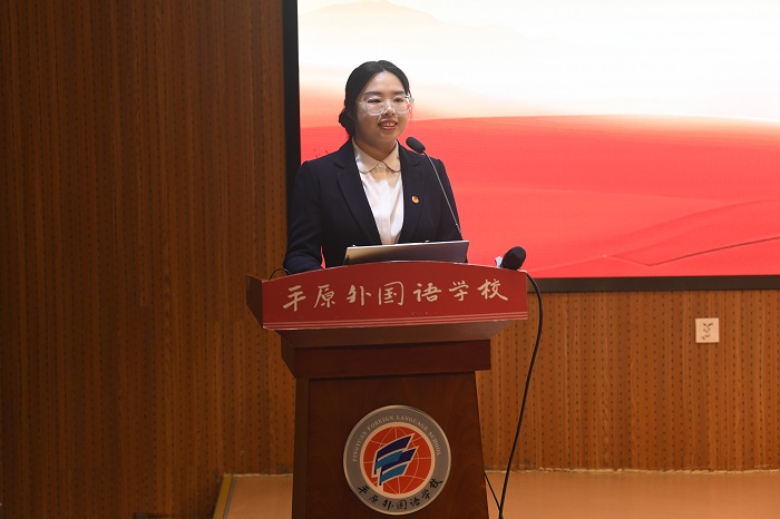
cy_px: 260
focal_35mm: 105
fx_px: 2274
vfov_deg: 13.0
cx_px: 390
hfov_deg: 19.5
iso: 1600
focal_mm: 105
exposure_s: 1/250
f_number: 5
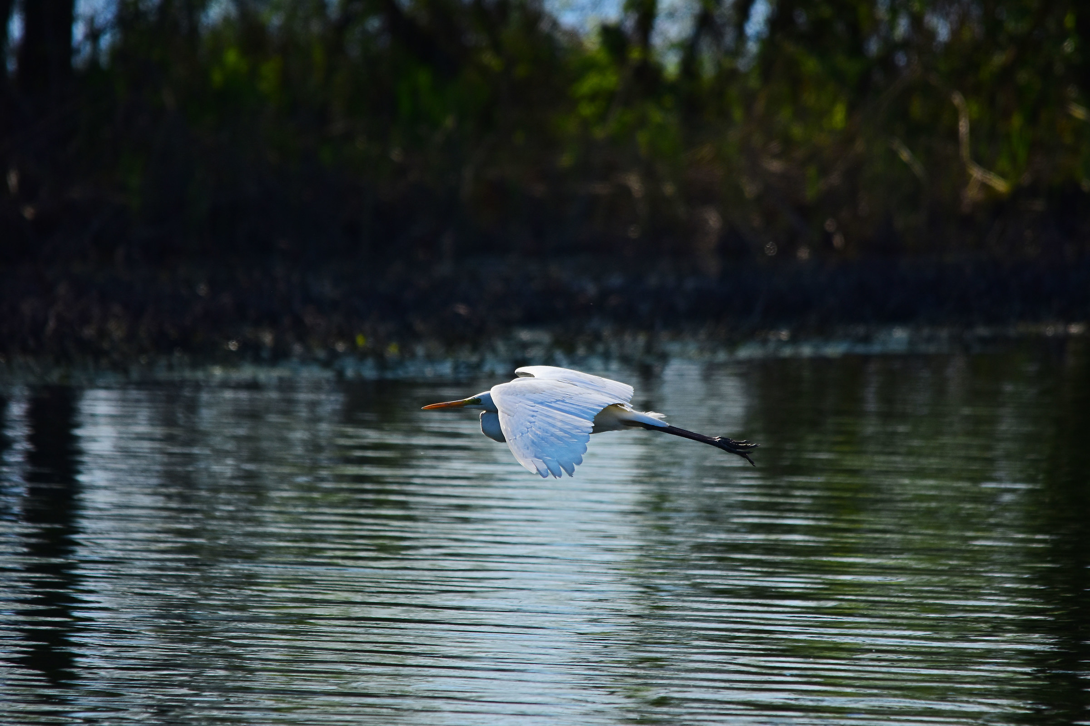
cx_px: 545
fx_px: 22707
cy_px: 363
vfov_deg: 1.8
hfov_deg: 2.7
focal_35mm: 750
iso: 400
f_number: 8
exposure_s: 1/2500
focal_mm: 500
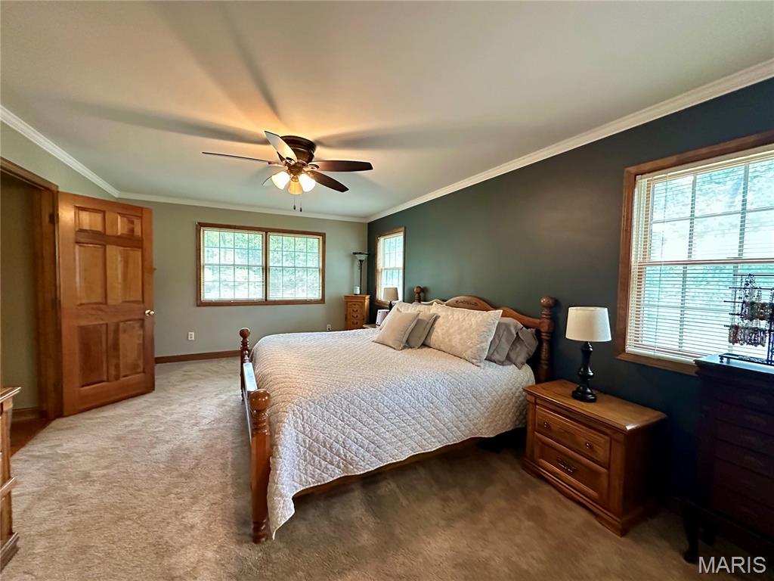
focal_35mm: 14
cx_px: 387
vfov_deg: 85.7
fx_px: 313
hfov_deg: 102.1
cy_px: 290
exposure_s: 1/60
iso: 1000
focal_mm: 2.22
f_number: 2.2
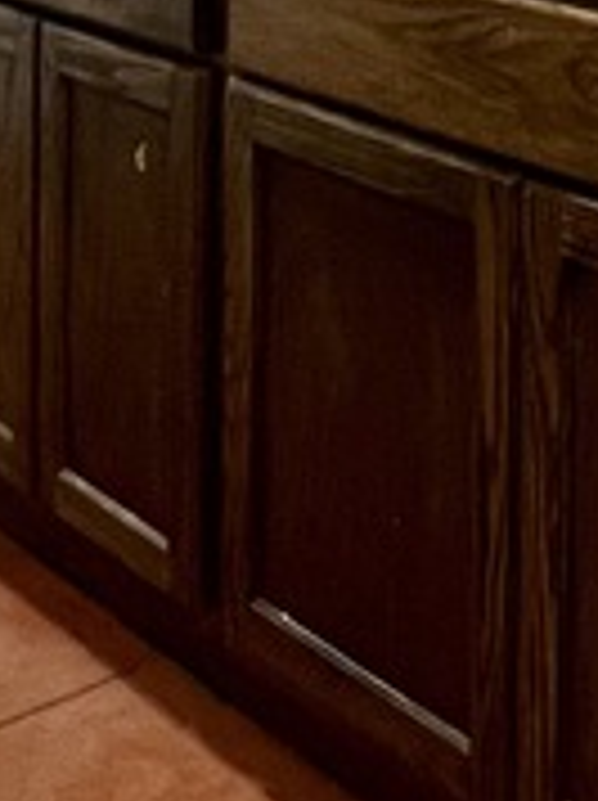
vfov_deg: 21.5
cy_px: -333
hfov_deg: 18.4
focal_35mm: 79
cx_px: 504
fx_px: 1824
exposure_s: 1/60
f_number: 1.8
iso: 320
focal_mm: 1.57
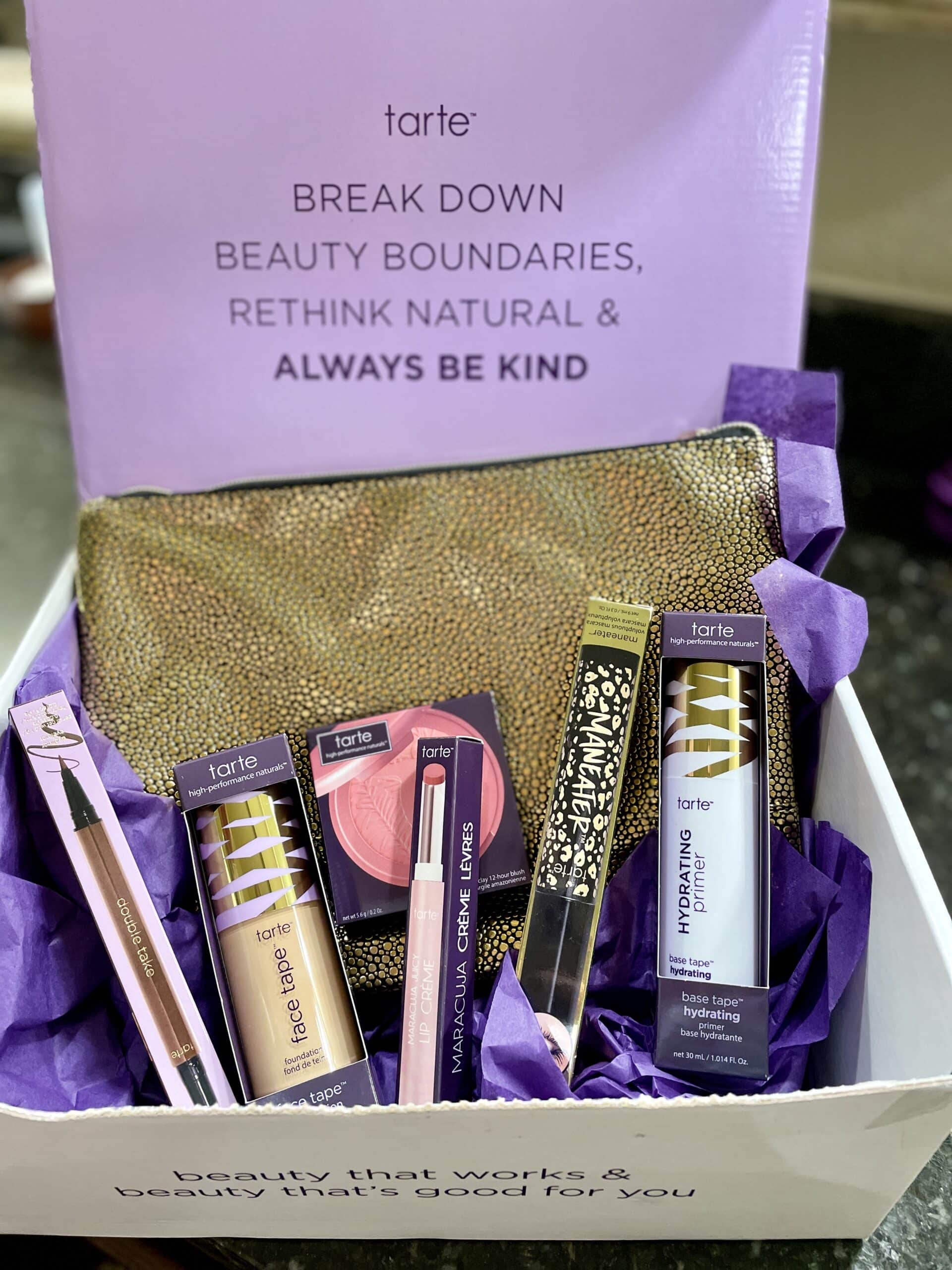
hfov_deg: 53.1
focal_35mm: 26
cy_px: 635
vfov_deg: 67.3
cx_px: 476
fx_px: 953
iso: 250
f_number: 1.6
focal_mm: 4.2
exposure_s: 1/60
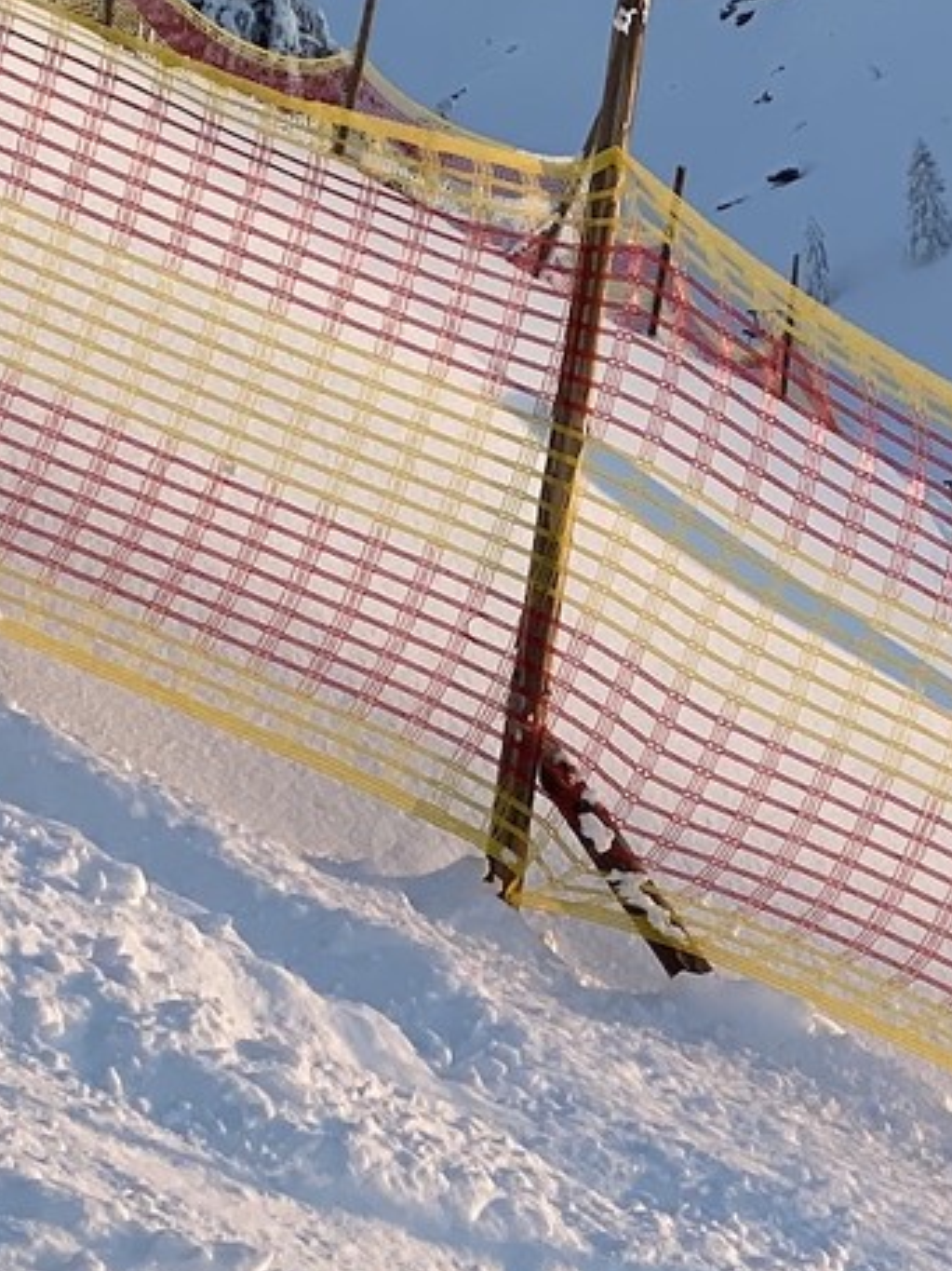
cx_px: 762
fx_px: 6714
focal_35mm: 183
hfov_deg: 8.1
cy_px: 863
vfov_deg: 10.8
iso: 20
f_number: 2
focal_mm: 6
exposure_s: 1/247
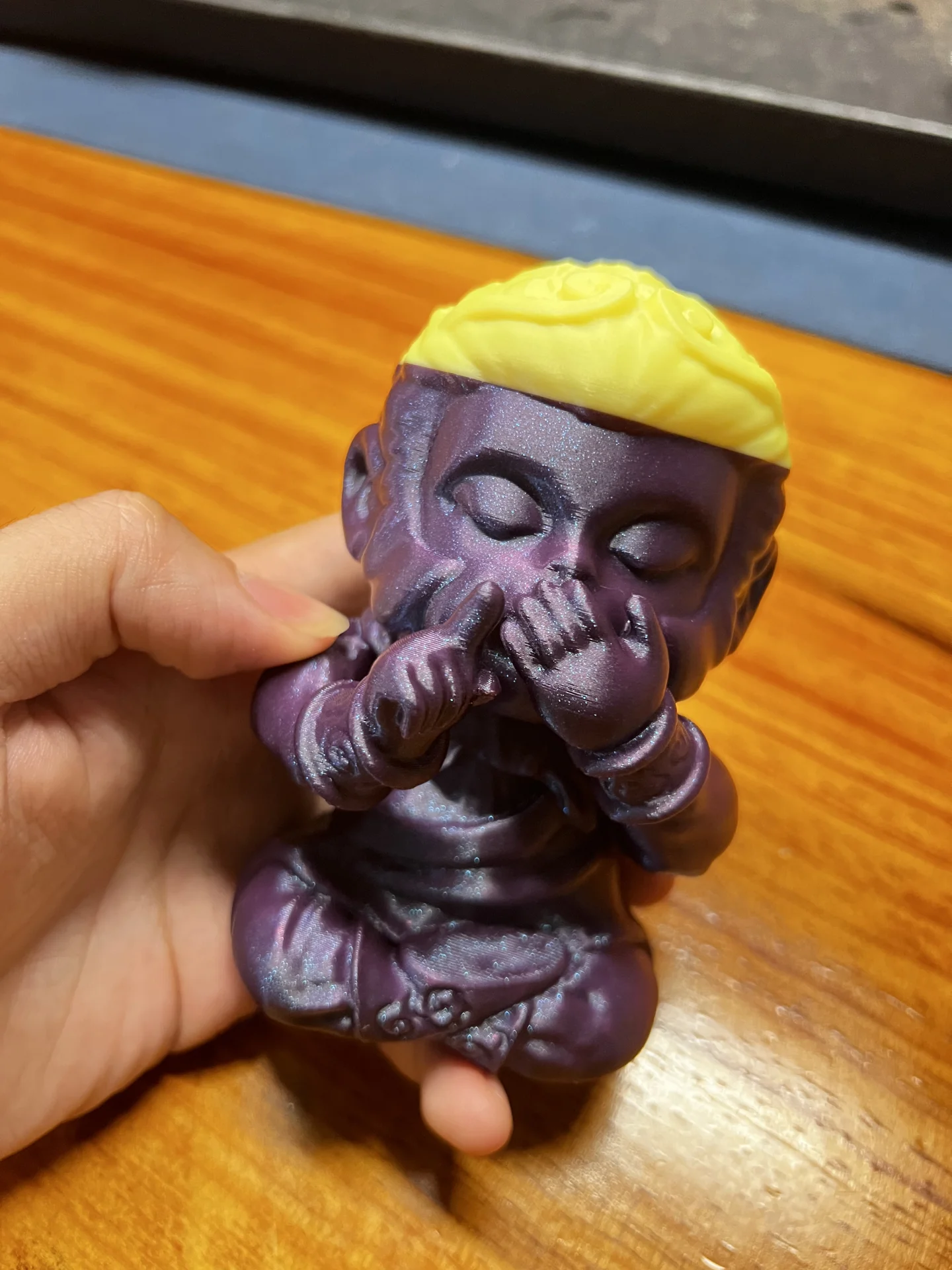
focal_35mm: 26
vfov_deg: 67.3
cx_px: 476
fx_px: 953
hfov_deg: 53.1
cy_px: 635
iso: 500
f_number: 1.5
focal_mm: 5.7
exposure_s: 1/50
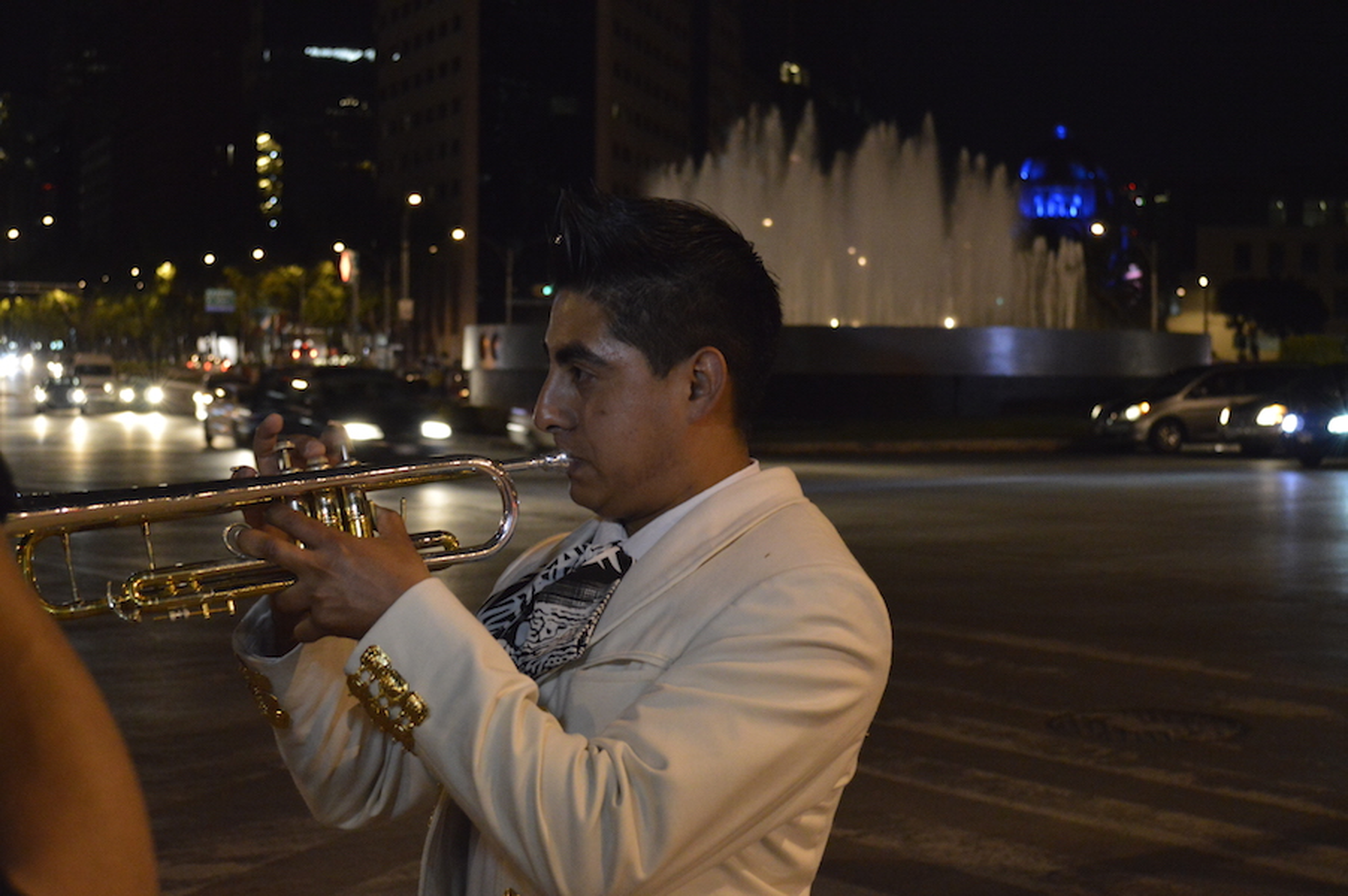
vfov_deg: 23.7
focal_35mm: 57
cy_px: 448
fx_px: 2133
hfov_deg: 35.1
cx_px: 674
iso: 3200
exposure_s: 1/30
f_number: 5
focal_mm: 38
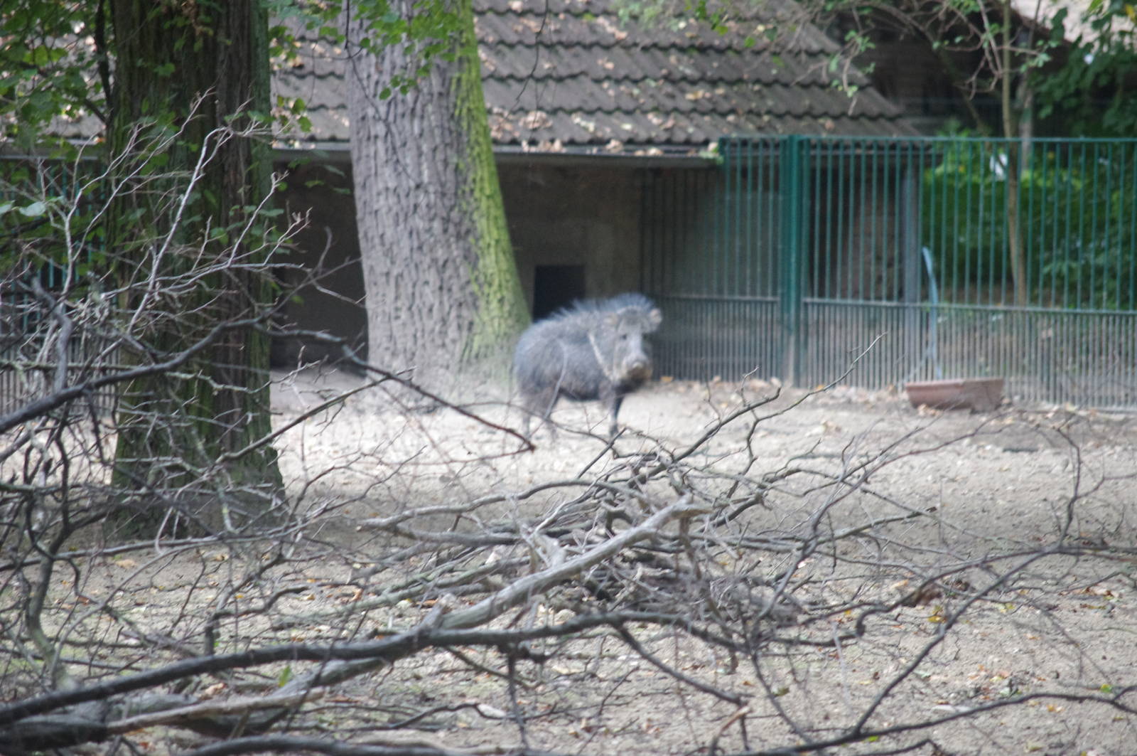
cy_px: 378
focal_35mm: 270
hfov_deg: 7.6
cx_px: 568
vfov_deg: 5.1
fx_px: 8518
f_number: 5.6
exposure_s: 1/30
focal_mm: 180
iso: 1600
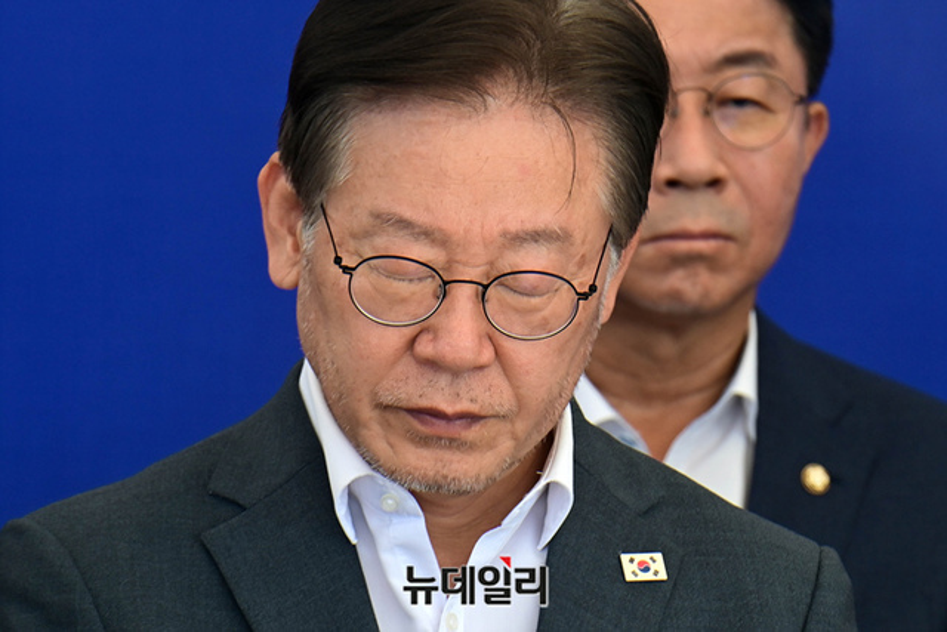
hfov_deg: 5.2
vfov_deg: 3.4
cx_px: 474
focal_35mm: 400
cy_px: 316
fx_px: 10524
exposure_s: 1/250
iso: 400
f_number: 10
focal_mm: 400
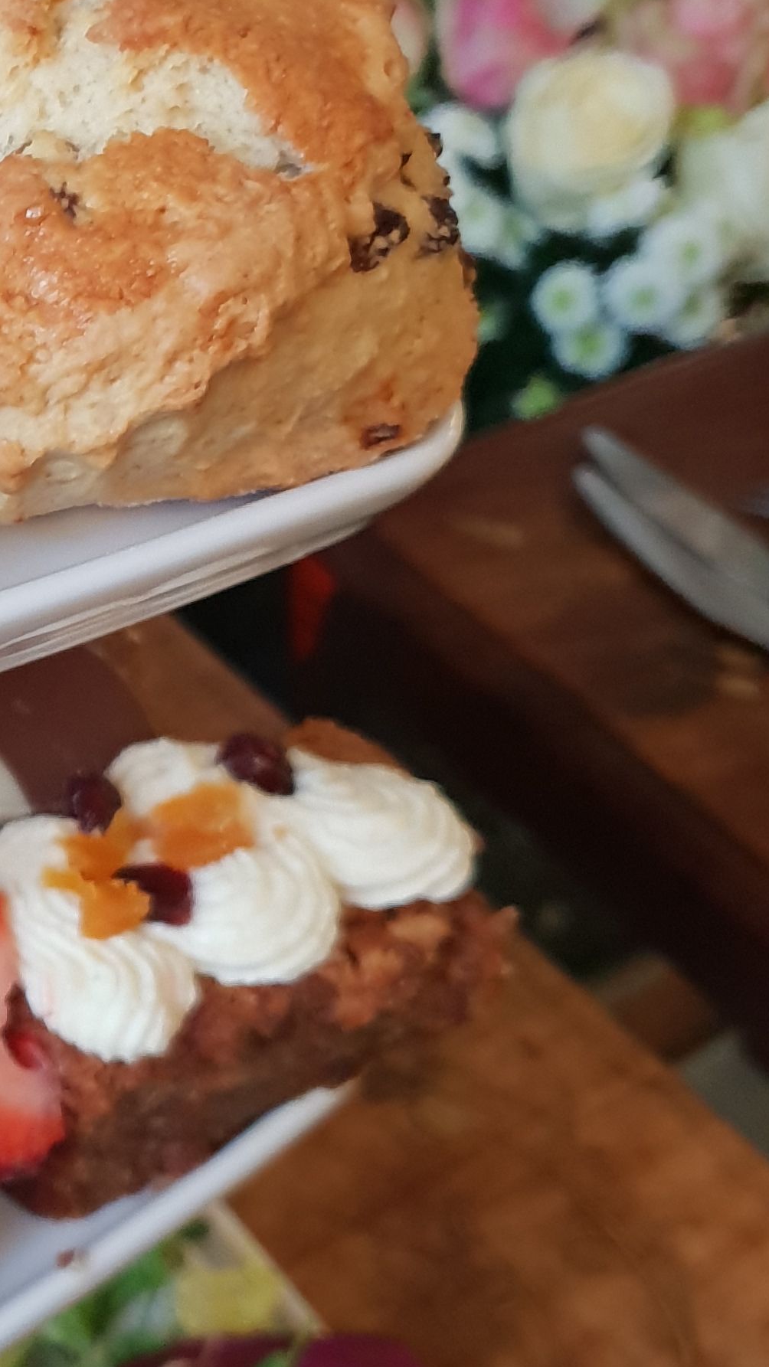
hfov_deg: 17.2
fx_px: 2320
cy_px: 733
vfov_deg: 32.8
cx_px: -338
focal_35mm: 64
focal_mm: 4.3
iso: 250
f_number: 1.5
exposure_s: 1/50
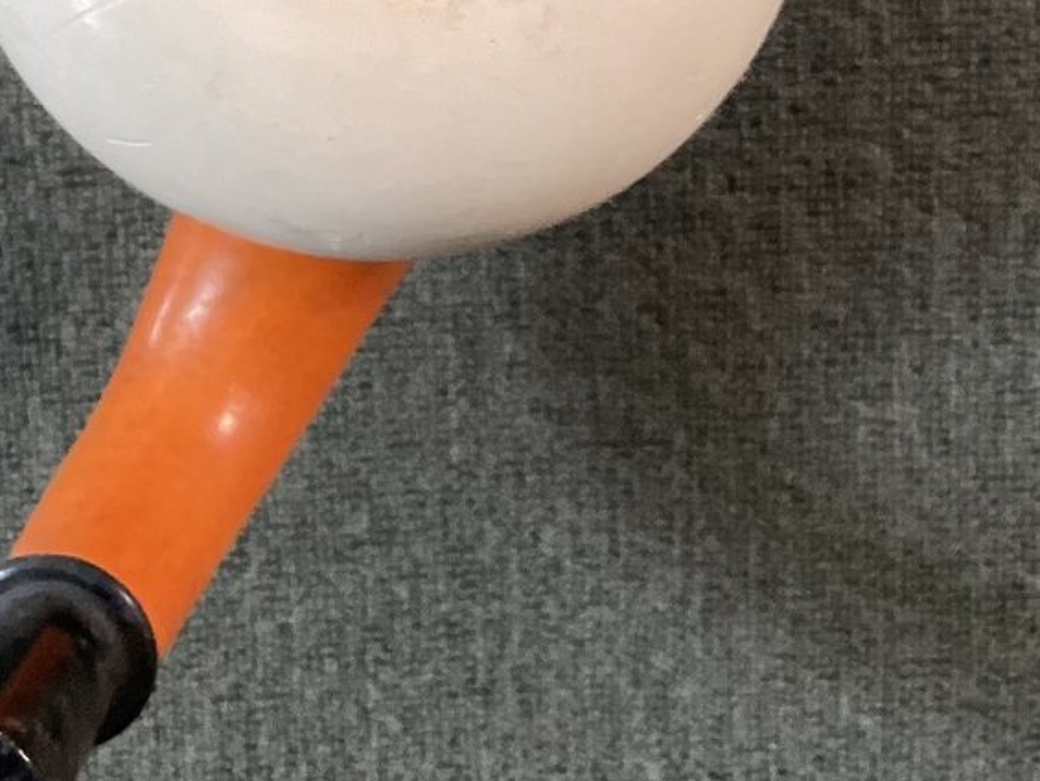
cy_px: 25
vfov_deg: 17.4
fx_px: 2494
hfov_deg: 23.5
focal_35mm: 83
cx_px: 601
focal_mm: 3.3
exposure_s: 1/60
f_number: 2.4
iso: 125
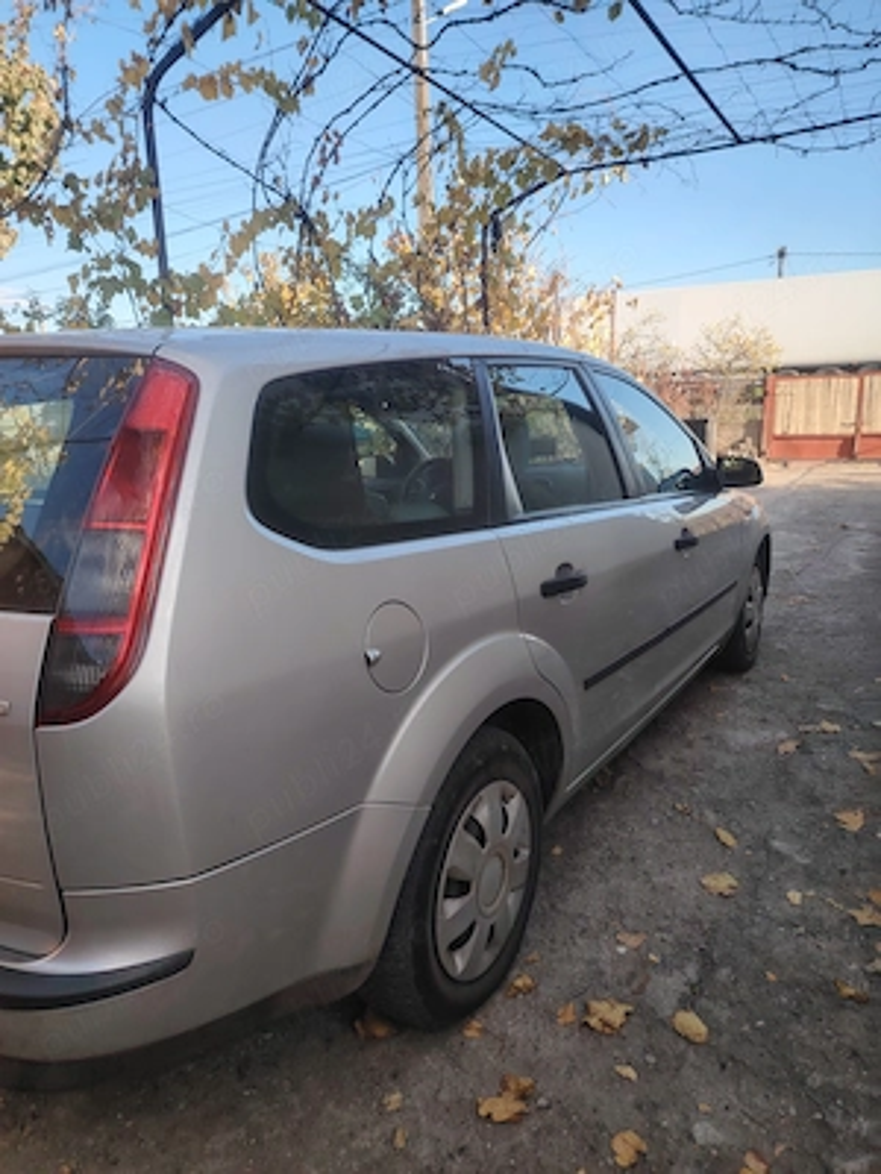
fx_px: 814
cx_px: 440
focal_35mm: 24
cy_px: 587
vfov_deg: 71.6
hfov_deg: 56.8
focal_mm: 5.25
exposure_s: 1/900
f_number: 1.75
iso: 372
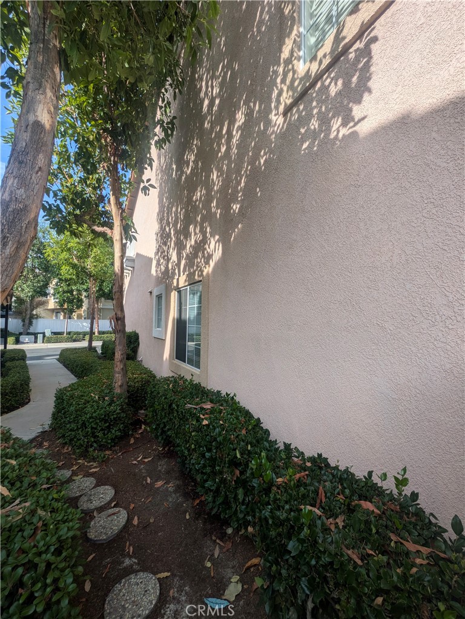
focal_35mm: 14
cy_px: 310
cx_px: 232
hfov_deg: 85.7
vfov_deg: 102.0
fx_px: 250
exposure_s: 1/1319
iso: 49
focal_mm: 1.83
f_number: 2.2
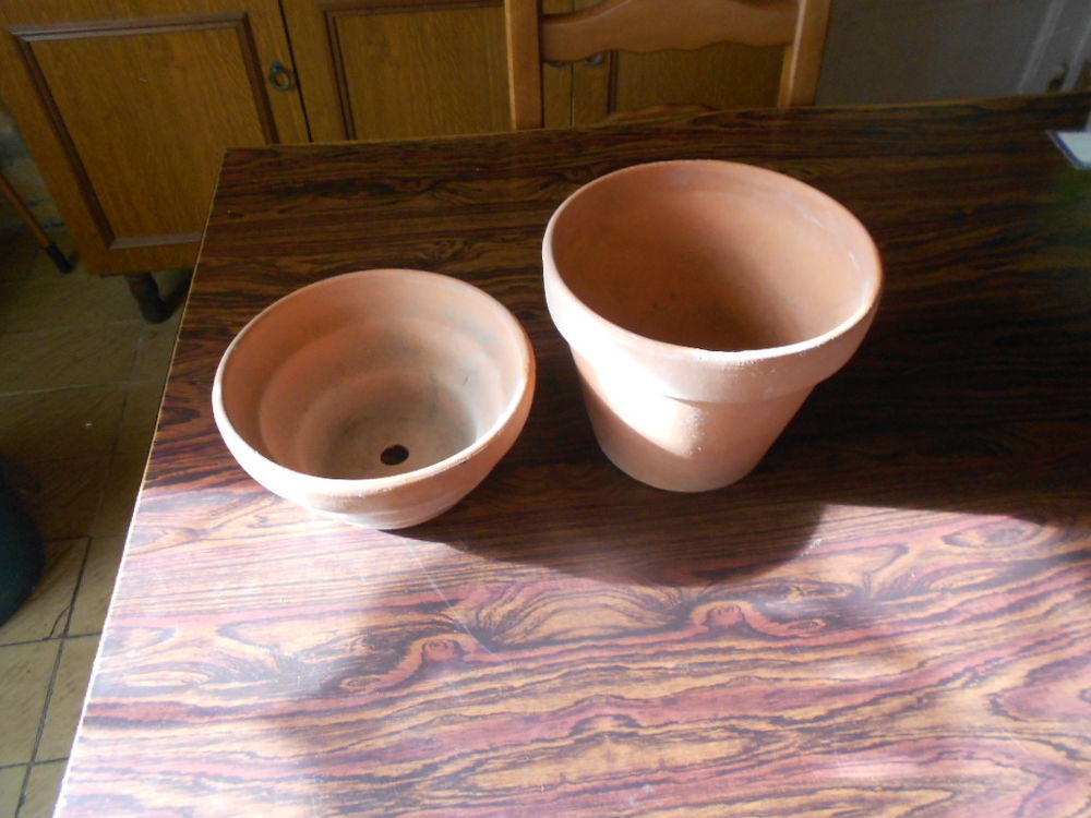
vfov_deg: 53.1
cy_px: 409
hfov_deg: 67.3
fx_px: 819
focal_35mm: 26
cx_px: 546
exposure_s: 1/30
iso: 200
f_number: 3.2
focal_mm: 4.6
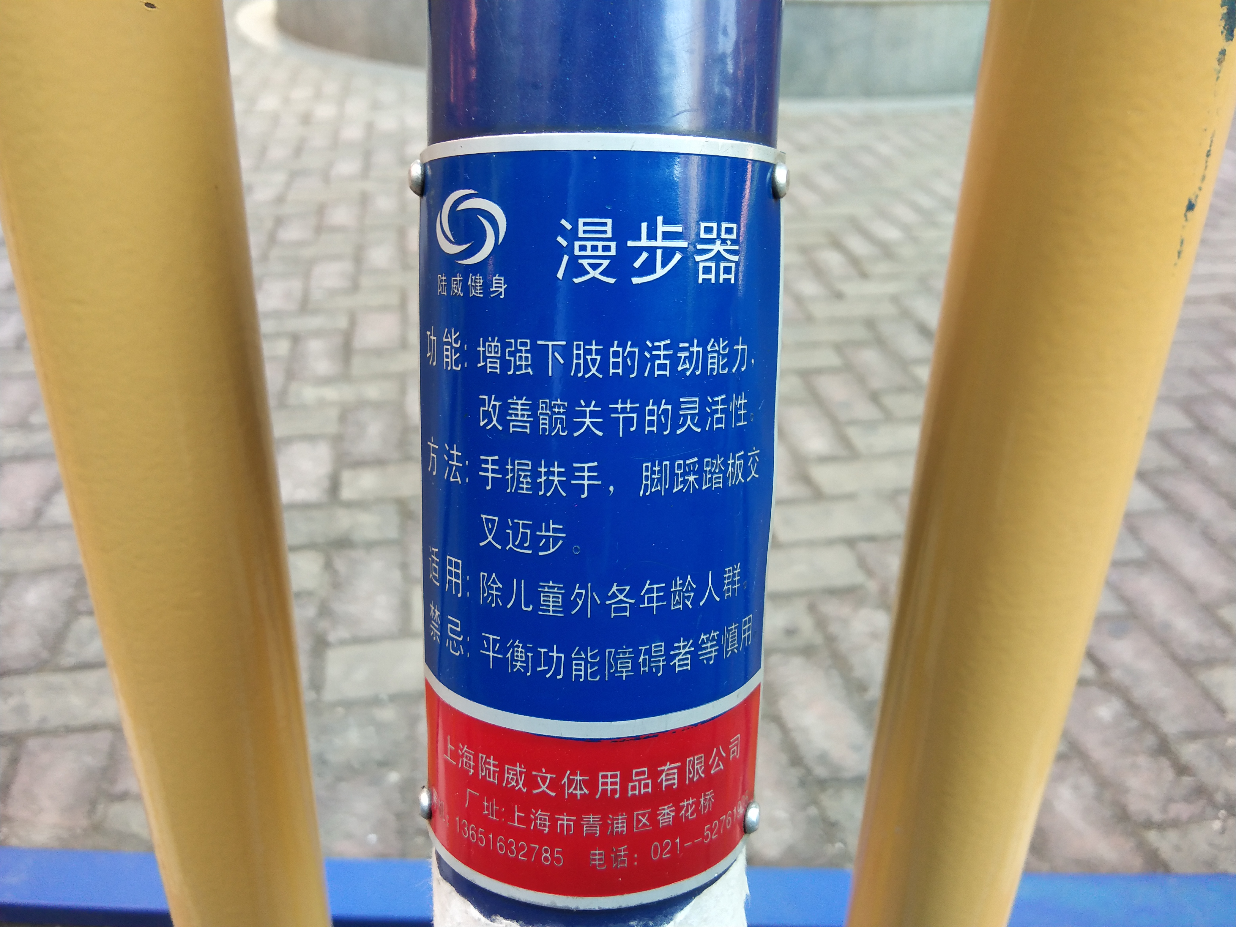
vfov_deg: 45.4
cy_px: 464
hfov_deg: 58.4
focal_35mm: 31
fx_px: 1107
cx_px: 618
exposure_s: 1/100
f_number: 2.2
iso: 100
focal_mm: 3.69
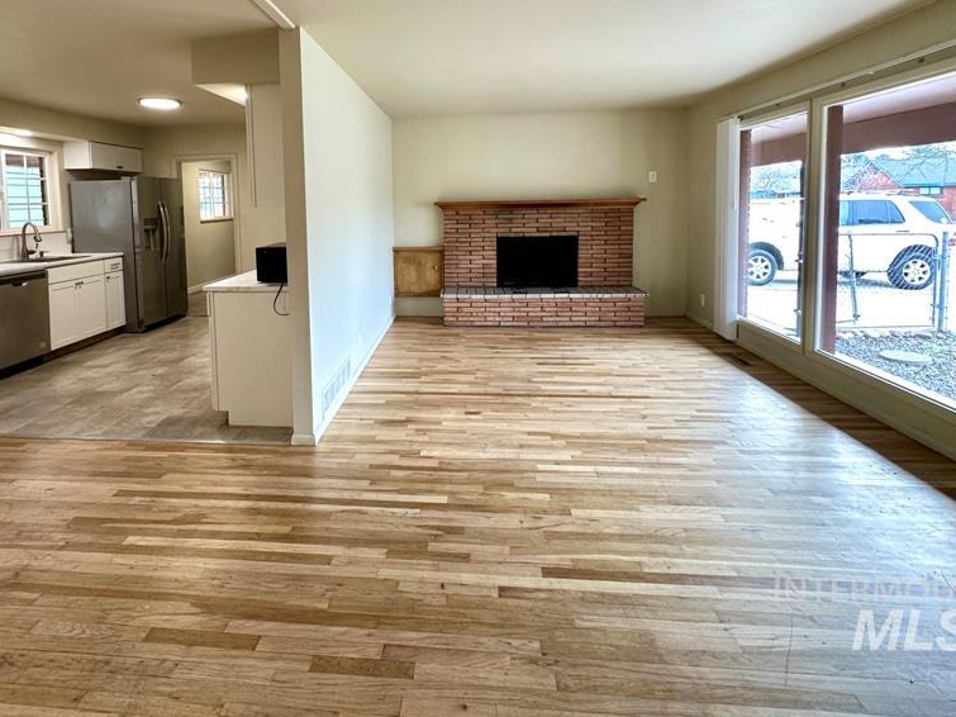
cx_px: 418
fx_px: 525
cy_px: 236
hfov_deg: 84.3
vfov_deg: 66.7
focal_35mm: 19
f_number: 2.2
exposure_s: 1/120
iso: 250
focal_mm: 2.22
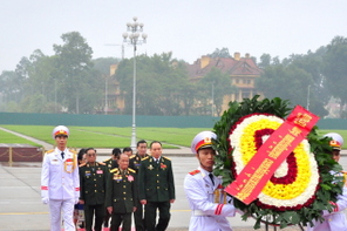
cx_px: 161
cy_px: 192
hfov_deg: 25.1
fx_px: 780
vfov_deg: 16.7
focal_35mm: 81
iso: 640
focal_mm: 32
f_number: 5.6
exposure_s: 1/160
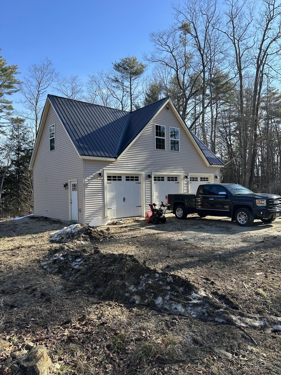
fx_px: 260
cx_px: 140
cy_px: 188
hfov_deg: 56.8
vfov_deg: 71.6
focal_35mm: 24
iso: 80
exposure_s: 1/1721
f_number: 1.78
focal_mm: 6.86
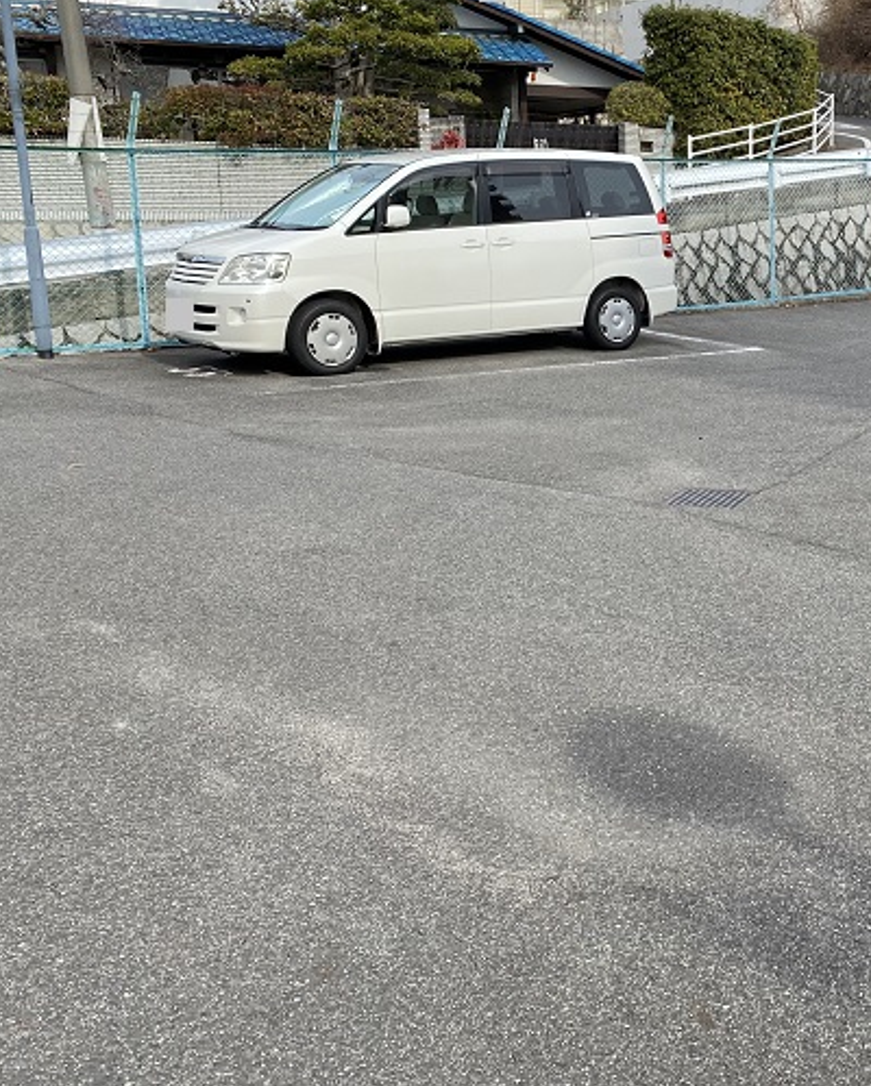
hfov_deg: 34.4
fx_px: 1320
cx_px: 792
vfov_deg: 44.7
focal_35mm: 41
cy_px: 476
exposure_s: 1/1346
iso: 32
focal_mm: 4.25
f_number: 1.8
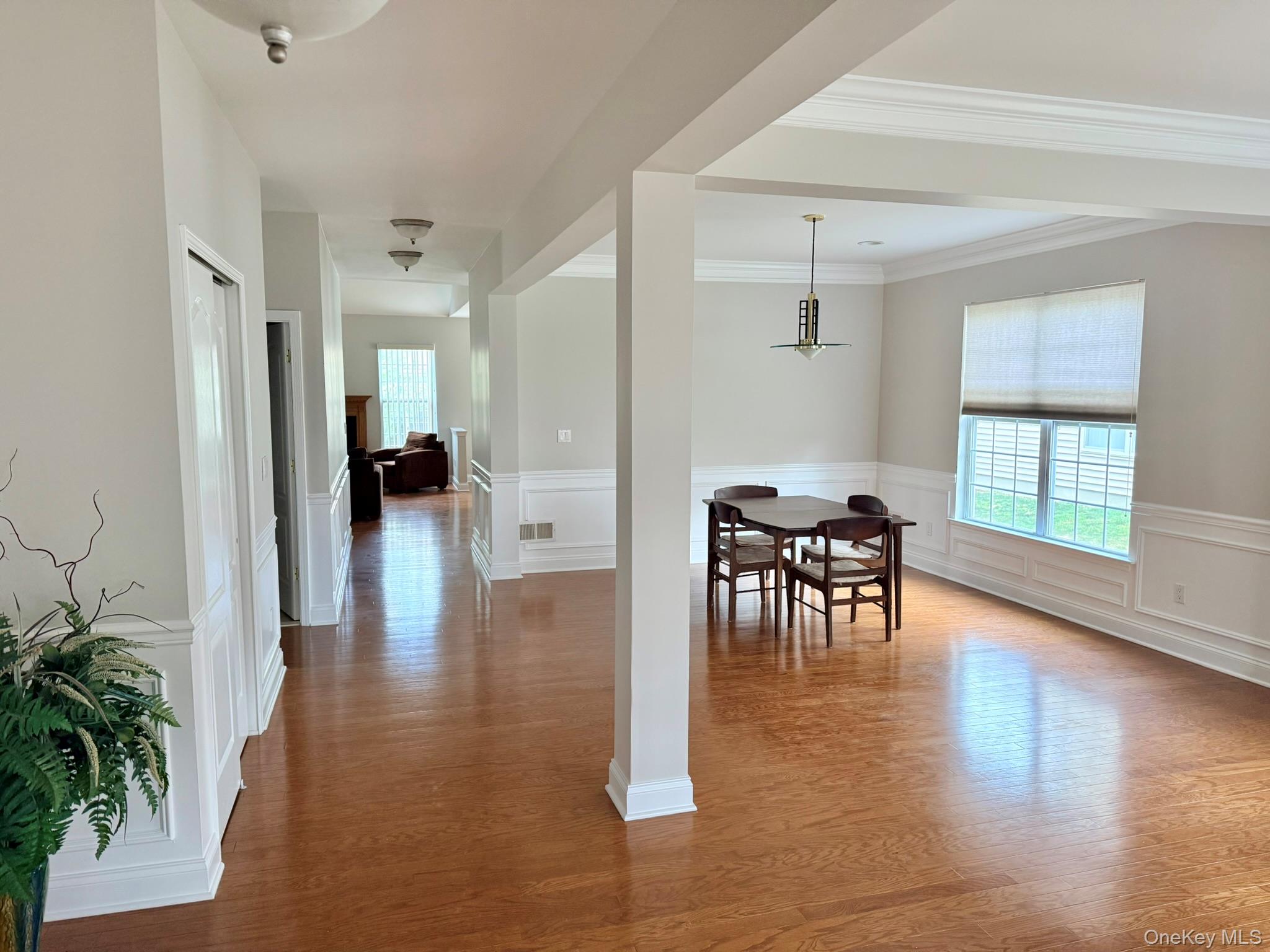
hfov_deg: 71.6
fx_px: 881
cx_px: 635
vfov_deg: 56.8
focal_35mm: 24
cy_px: 476
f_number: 1.78
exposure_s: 1/60
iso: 250
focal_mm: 6.76
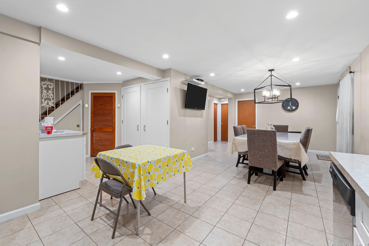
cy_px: 119
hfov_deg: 100.3
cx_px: 173
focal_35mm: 15
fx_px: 154
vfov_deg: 77.3
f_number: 10
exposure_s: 1/1.25
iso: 400
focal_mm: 14
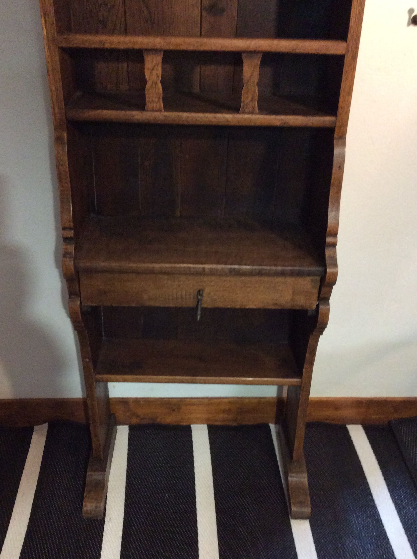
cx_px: 204
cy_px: 289
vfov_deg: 50.2
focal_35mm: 37
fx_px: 596
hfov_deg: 38.6
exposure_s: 1/17
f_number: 2.4
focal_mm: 3.3
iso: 250
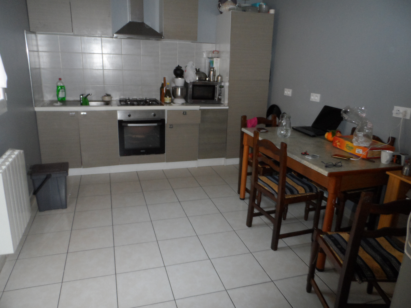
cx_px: 206
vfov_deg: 56.8
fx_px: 285
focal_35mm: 24
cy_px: 154
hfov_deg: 71.6
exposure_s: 1/30
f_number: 3.2
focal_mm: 4
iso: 240
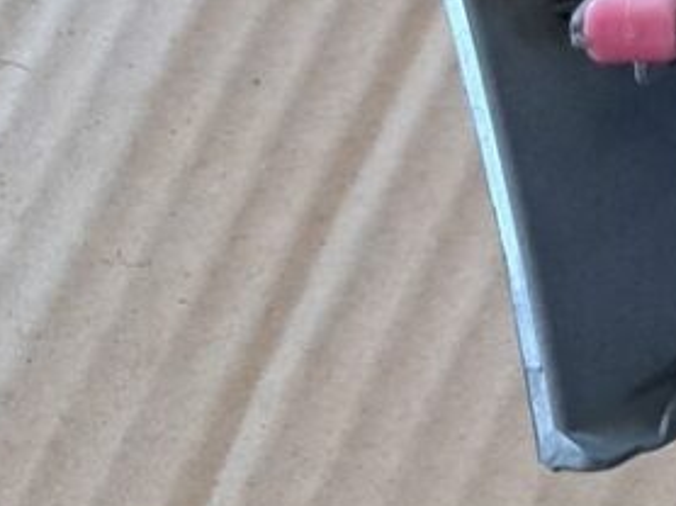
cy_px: -15
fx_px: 2361
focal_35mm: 121
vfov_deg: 12.1
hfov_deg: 13.1
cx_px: 1520
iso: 500
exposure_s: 1/60
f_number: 1.8
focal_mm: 5.23
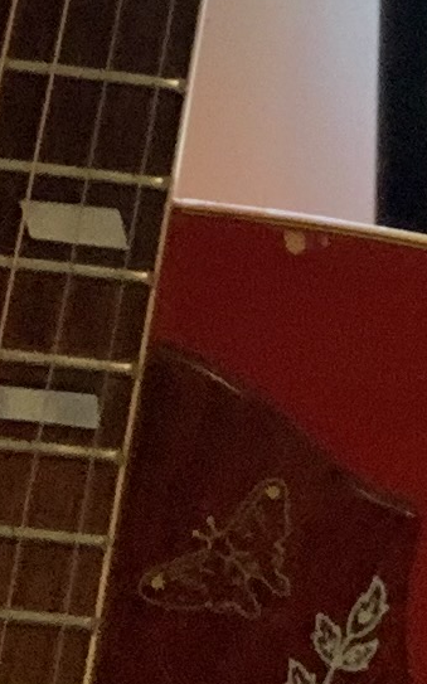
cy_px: -500
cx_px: 1153
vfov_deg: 10.3
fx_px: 3596
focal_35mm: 193
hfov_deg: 6.4
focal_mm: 2.87
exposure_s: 1/33
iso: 200
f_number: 2.2
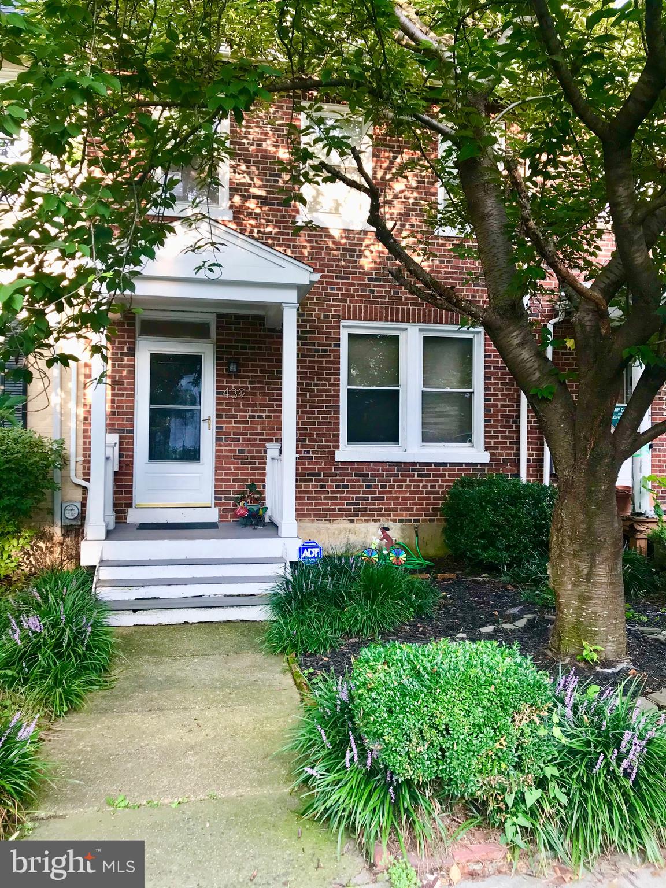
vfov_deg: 63.4
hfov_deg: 49.7
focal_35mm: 28
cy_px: 444
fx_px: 718
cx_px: 333
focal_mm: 3.99
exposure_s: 1/60
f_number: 1.8
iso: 25
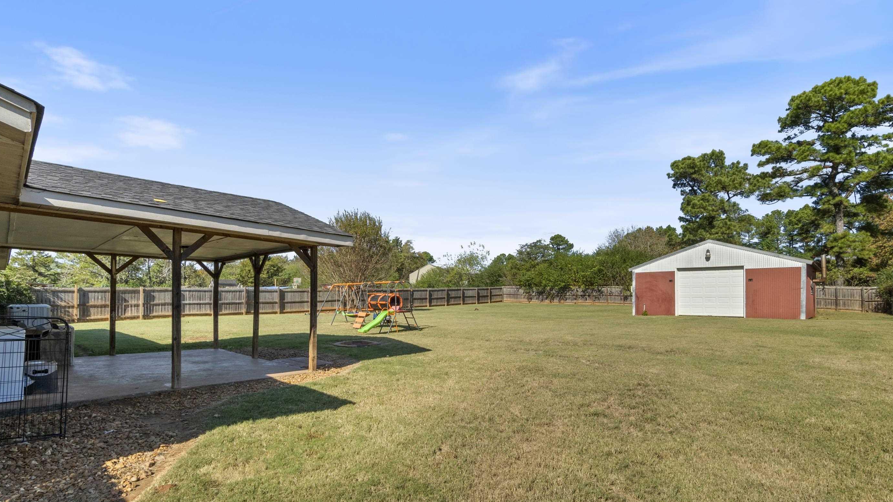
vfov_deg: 63.7
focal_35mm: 17
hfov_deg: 95.9
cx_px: 448
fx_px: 403
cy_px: 285
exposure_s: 1/640
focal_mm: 10
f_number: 9
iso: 250
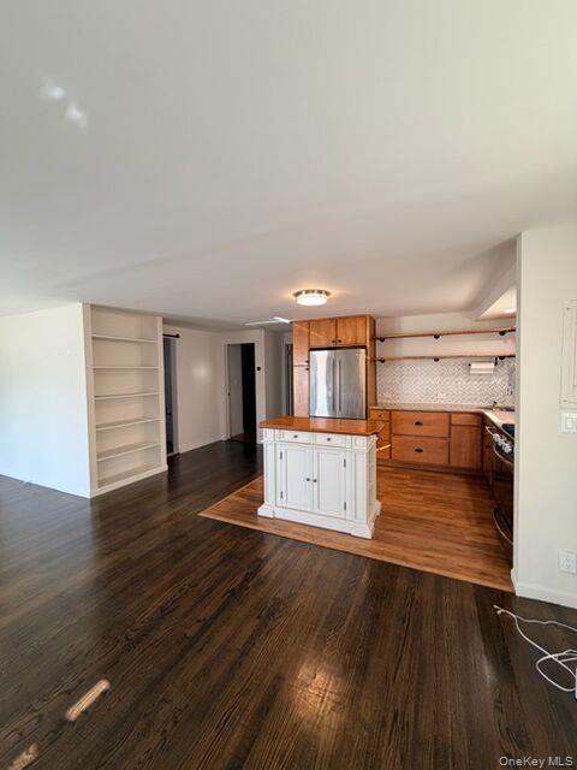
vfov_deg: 102.1
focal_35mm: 14
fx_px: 311
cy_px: 385
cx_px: 288
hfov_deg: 85.7
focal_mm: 2.22
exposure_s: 1/120
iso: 200
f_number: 2.2
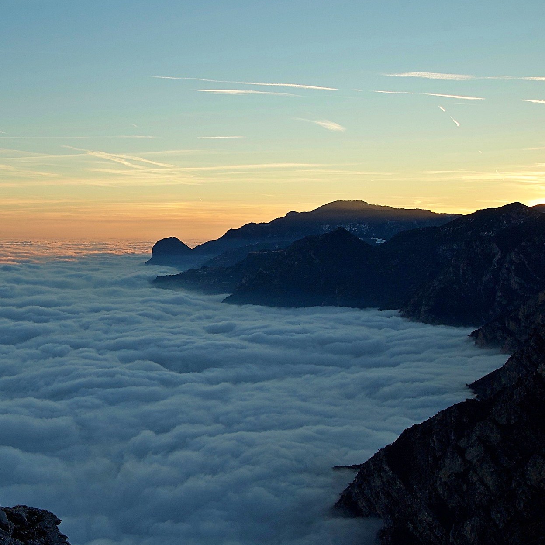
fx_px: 873
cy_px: 254
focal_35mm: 49
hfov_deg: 33.1
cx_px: 70
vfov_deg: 34.7
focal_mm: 20
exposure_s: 1/160
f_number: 9
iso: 200
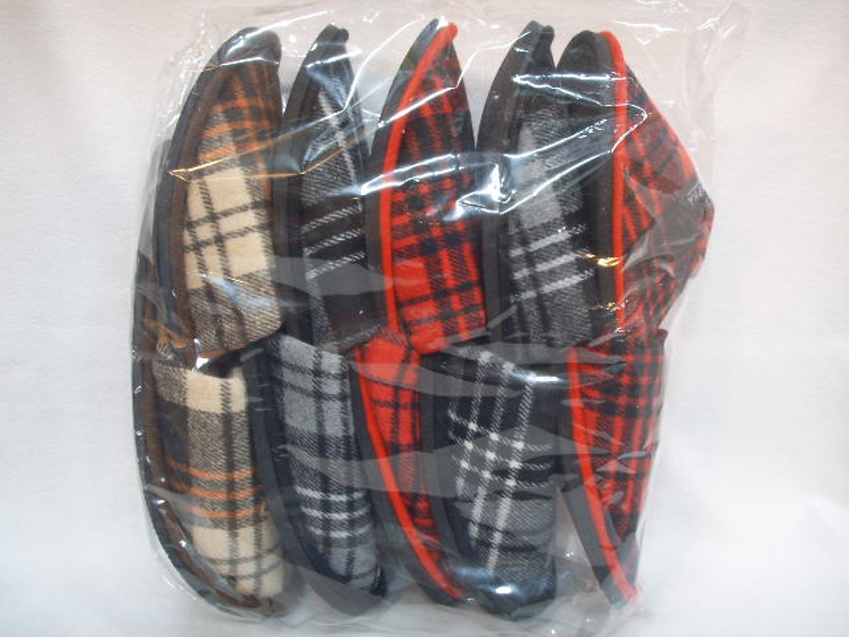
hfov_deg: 47.9
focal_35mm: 39
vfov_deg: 36.8
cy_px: 318
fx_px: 957
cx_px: 424
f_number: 3.5
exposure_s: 1/6
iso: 63
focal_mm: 6.6
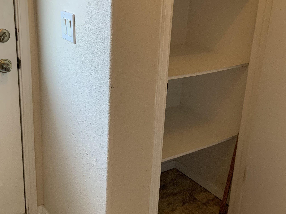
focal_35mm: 44
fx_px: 364
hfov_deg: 42.9
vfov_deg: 32.8
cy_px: 85
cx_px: 148
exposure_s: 1/60
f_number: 1.8
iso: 80
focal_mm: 3
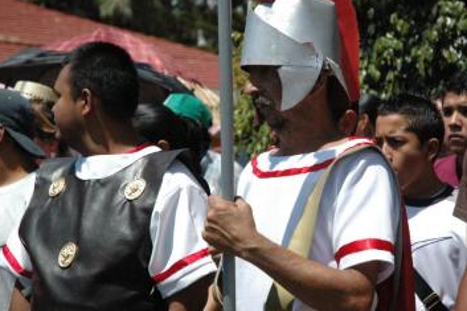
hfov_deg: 17.2
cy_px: 138
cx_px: 239
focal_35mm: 119
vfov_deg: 11.5
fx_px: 1543
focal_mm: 70
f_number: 5.6
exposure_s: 1/8000
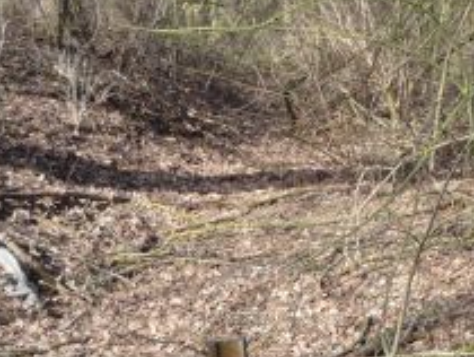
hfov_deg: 21.4
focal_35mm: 89
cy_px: 165
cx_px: 440
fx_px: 1220
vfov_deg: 16.6
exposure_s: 1/160
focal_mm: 5.2
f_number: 4
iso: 100
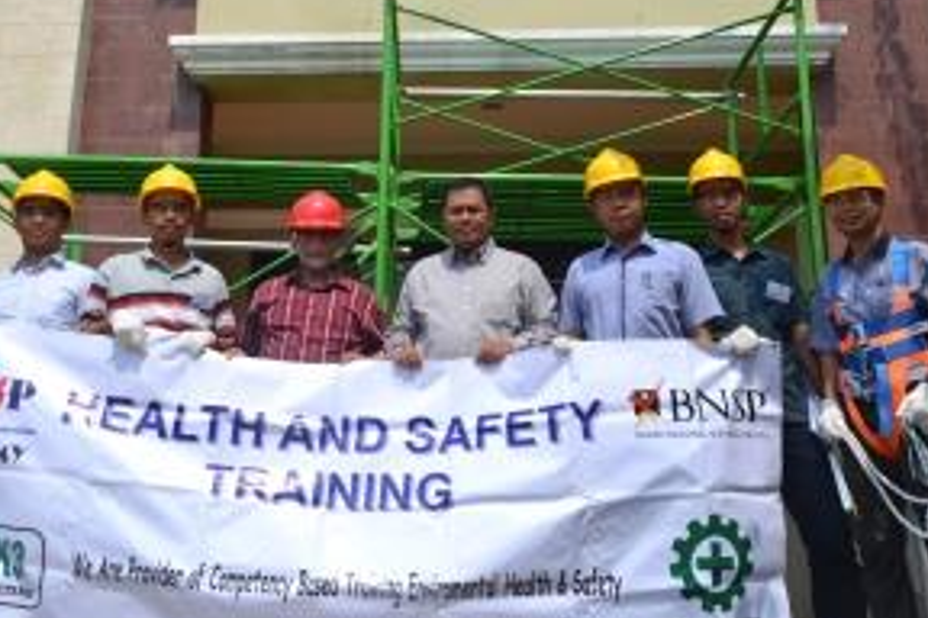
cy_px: 172
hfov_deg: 46.4
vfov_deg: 31.5
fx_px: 1083
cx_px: 429
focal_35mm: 42
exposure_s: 1/250
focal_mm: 18
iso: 100
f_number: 8
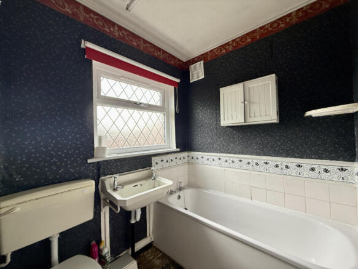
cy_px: 134
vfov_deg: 85.7
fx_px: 145
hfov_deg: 102.1
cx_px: 179
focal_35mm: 14
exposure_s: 1/99
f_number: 2.2
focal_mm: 2.22
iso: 100
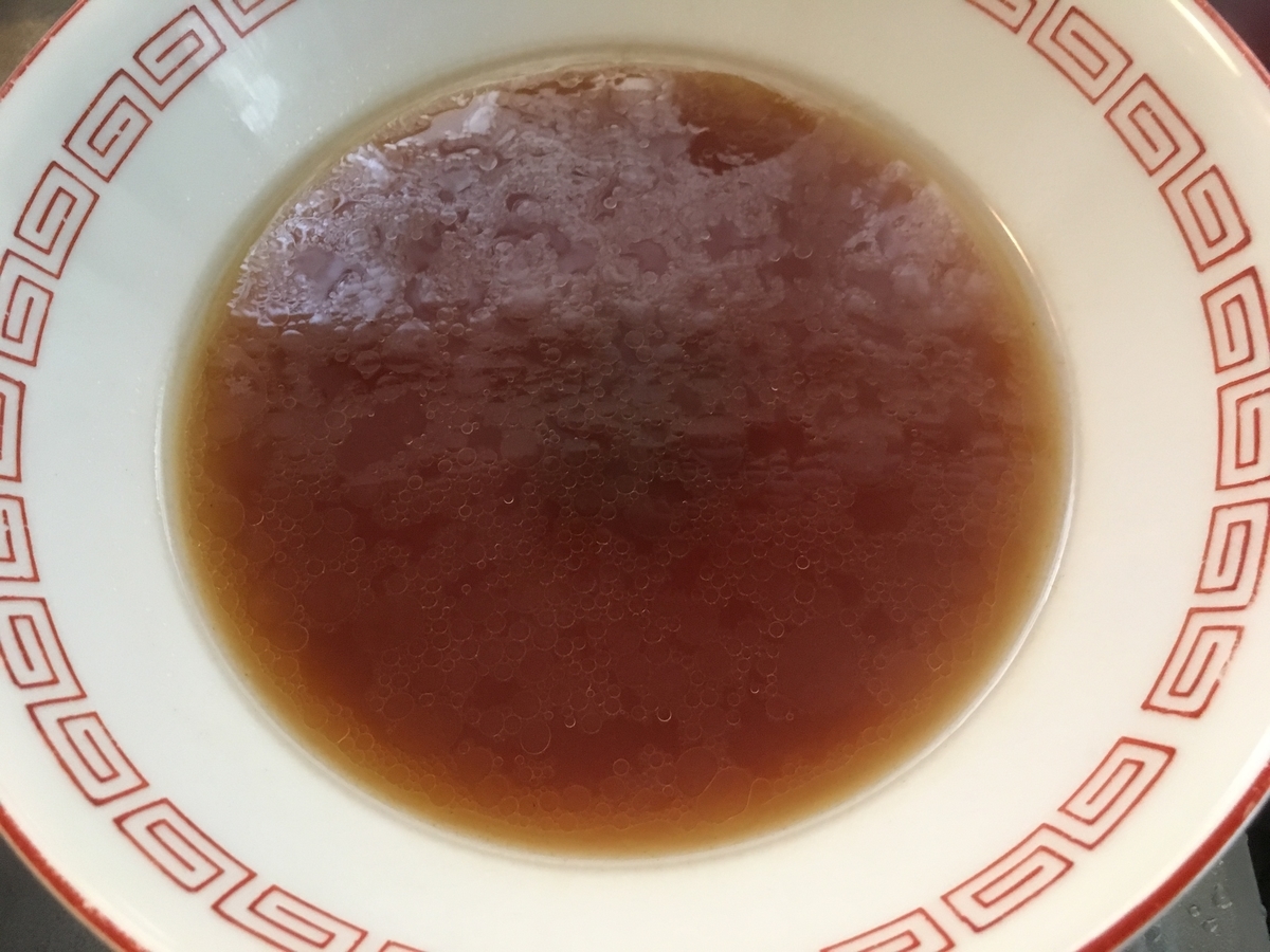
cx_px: 635
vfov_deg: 48.2
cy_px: 476
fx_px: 1064
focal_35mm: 29
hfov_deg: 61.7
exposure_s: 1/17
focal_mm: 4.15
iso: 200
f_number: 2.2
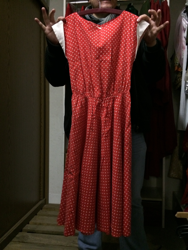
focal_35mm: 29
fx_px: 210
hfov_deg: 48.2
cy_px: 125
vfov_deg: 61.7
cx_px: 94
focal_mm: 4.15
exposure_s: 1/17
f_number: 2.2
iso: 320
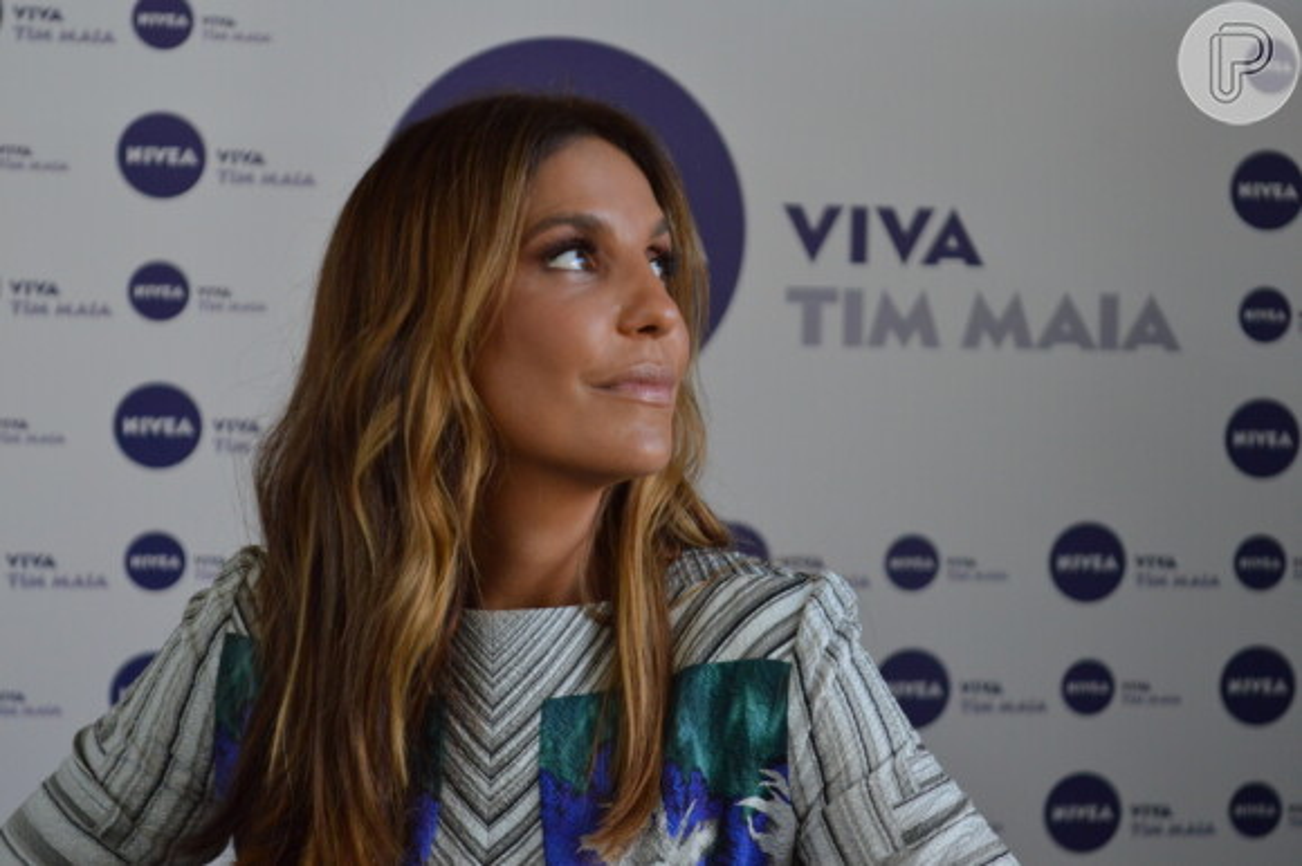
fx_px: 2982
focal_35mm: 82
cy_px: 433
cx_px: 651
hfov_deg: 24.6
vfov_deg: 16.5
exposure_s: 1/160
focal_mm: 55
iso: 800
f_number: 5.6
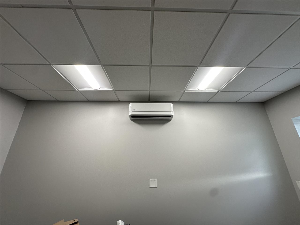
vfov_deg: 85.7
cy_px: 112
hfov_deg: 102.1
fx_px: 121
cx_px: 150
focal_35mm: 14
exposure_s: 1/120
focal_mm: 2.22
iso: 100
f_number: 2.2
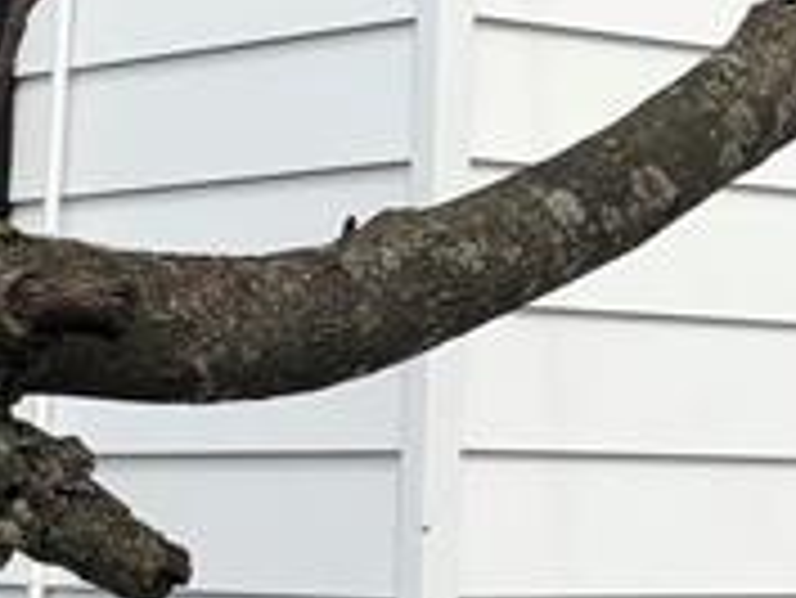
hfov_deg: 12.1
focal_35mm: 162
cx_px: 783
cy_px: 94
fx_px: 3728
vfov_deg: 9.1
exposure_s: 1/2288
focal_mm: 3.99
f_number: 1.8
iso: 20
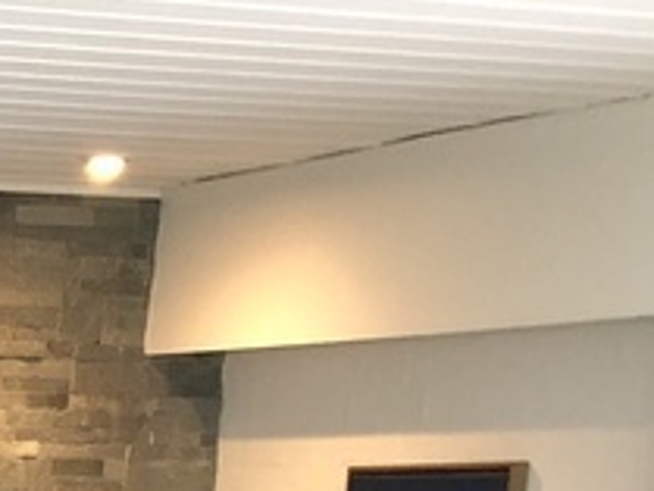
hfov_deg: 12.5
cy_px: 1157
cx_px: -695
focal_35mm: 137
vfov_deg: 9.7
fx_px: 2590
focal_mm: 3.99
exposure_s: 1/9
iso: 100
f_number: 1.8
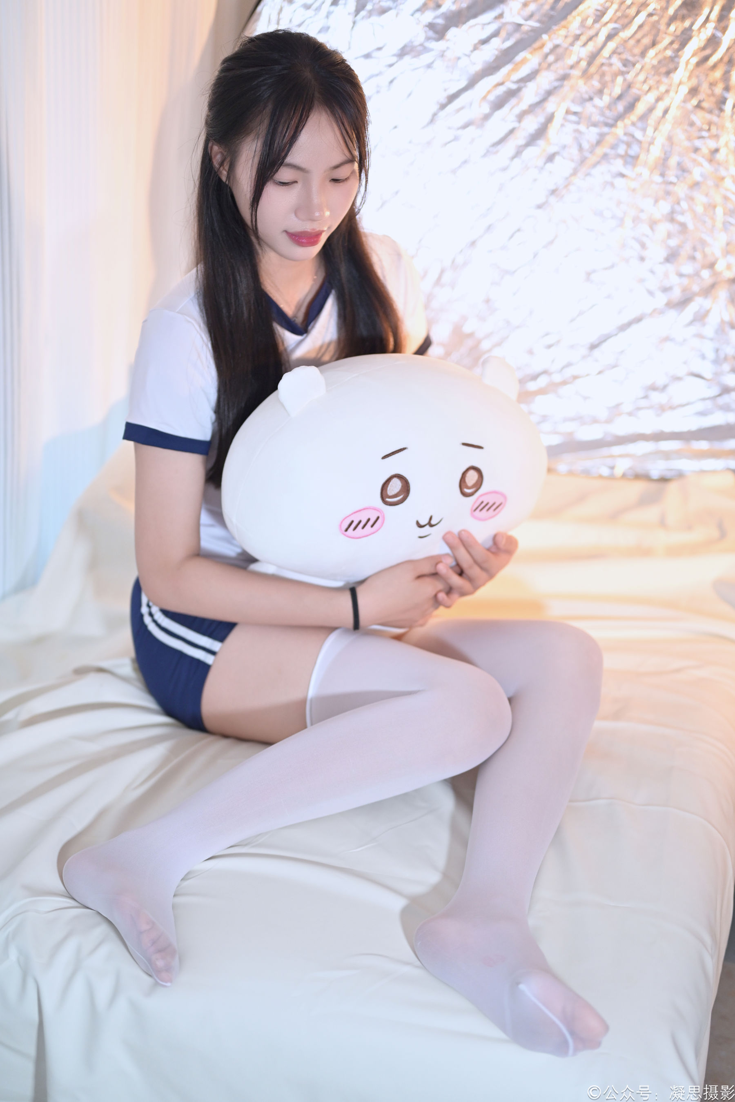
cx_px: 368
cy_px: 551
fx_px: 1531
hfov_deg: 27.0
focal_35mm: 50
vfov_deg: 39.6
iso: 1250
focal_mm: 50
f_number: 1.8
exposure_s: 1/100
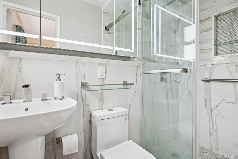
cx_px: 119
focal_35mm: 18
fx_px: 116
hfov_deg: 91.6
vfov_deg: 68.9
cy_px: 80
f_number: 8
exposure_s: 1/100
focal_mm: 17.5
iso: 400
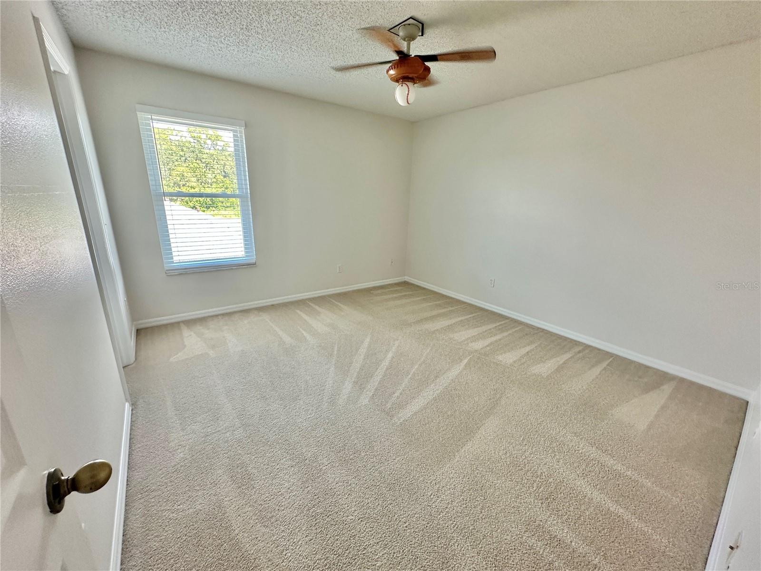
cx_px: 380
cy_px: 286
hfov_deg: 102.1
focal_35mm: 14
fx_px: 308
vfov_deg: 85.7
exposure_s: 1/60
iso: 200
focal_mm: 2.22
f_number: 2.2
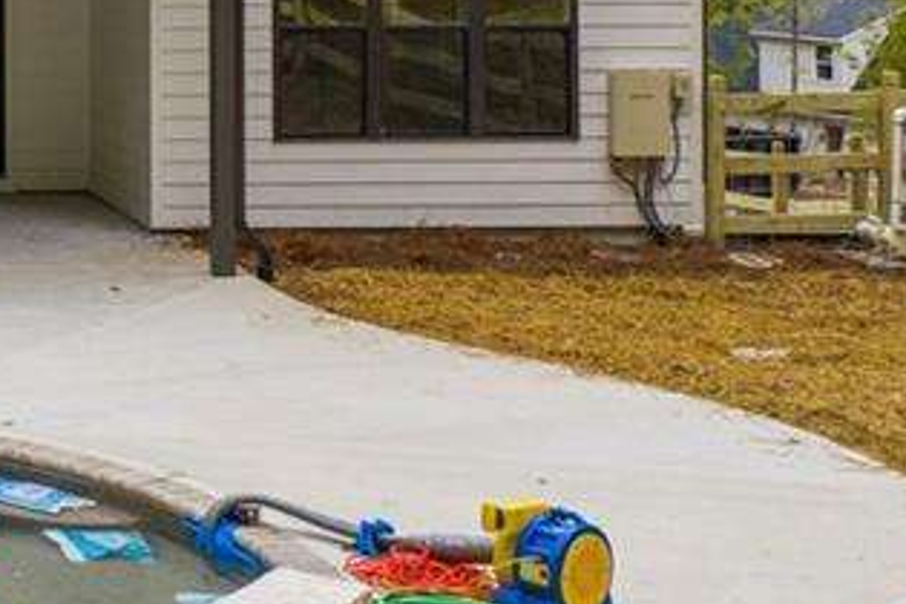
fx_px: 2290
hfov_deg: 19.0
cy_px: -186
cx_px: -541
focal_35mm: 91
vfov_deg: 14.4
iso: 100
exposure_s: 1/320
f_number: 5
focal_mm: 10.26
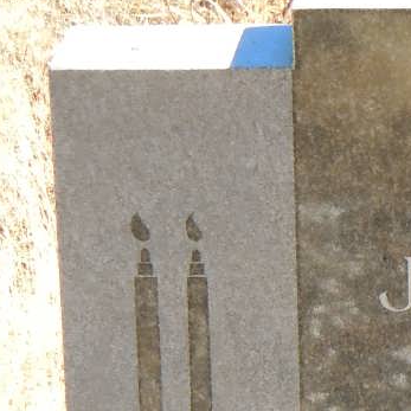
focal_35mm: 355
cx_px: 643
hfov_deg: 4.9
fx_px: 4769
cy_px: 499
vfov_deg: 4.9
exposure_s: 1/160
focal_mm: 20.9
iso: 200
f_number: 4.6
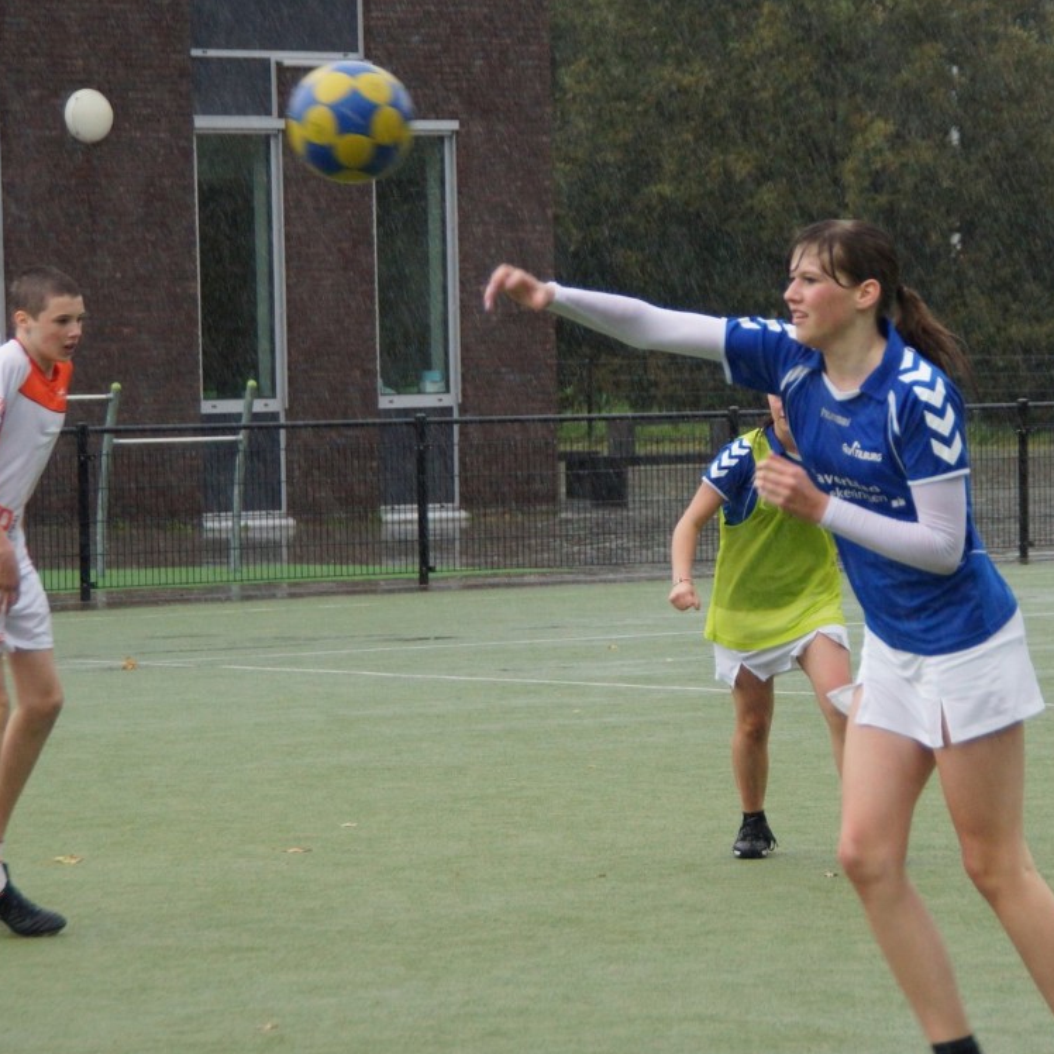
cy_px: 540
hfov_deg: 10.5
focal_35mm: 167
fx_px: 5741
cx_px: 660
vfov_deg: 10.5
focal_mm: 85
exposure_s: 1/250
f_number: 5.6
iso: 1000
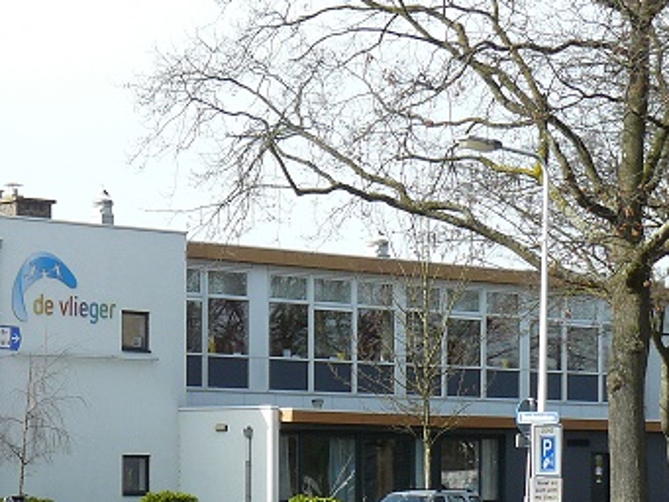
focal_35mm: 133
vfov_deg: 11.1
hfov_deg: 14.5
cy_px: 400
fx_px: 2571
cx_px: -78
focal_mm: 9.8
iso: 100
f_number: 5
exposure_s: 1/200
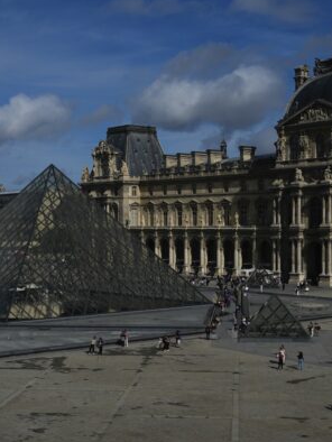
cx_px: 156
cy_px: 221
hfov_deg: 24.4
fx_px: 766
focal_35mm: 60
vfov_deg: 32.2
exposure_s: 1/8000
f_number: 4
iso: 125
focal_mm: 41
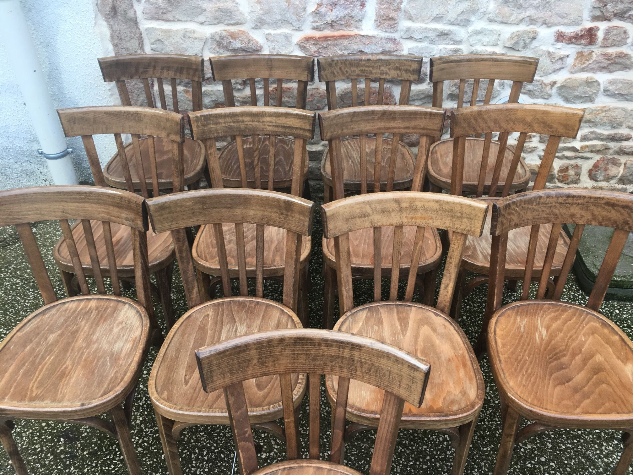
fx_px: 530
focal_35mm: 29
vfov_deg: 48.2
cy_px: 238
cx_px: 316
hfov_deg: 61.7
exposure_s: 1/100
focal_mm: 4.15
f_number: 2.2
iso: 40
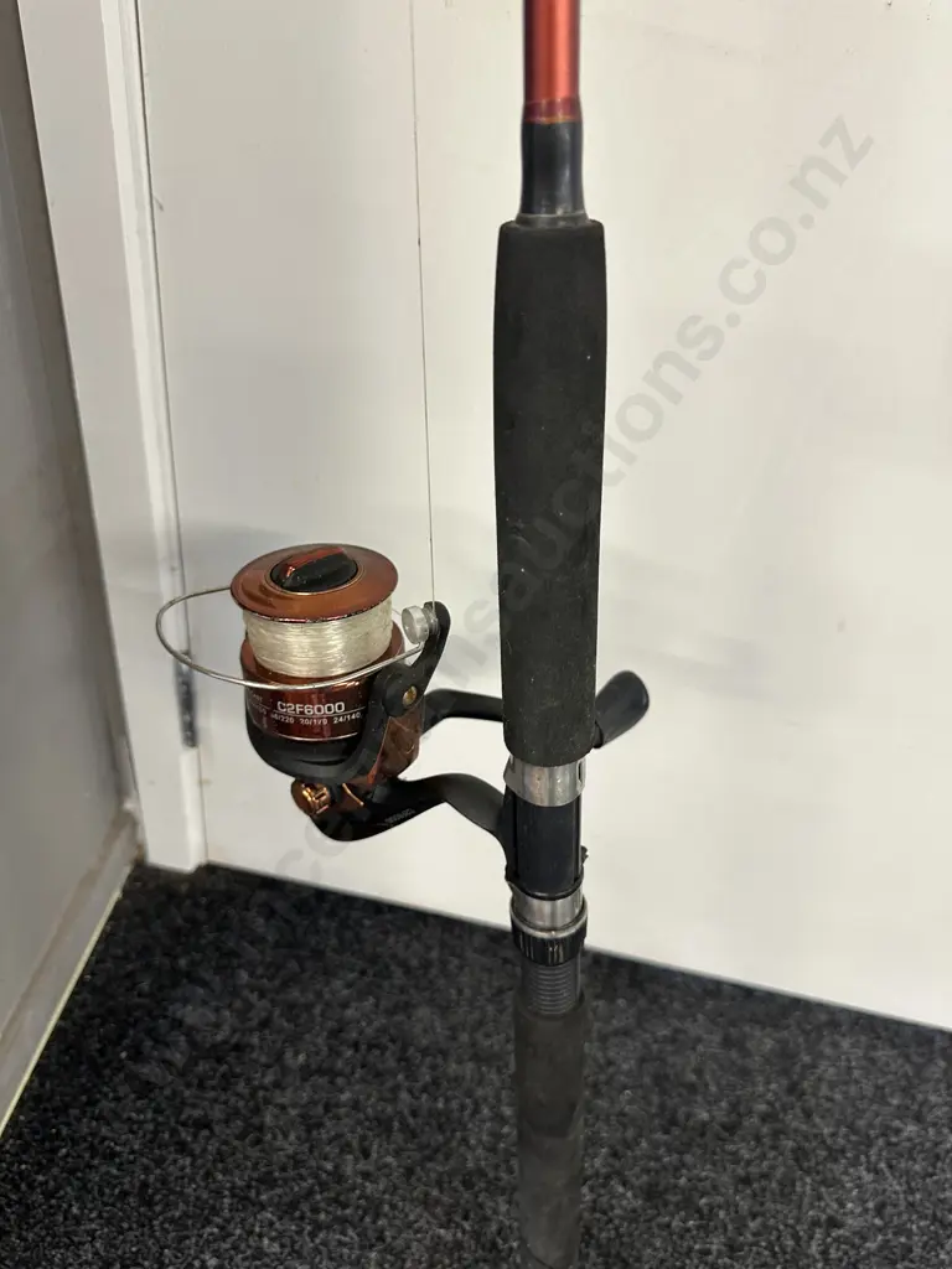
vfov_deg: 71.6
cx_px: 476
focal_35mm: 24
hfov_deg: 56.8
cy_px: 634
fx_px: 880
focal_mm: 6.86
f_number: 1.78
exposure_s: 1/50
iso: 160
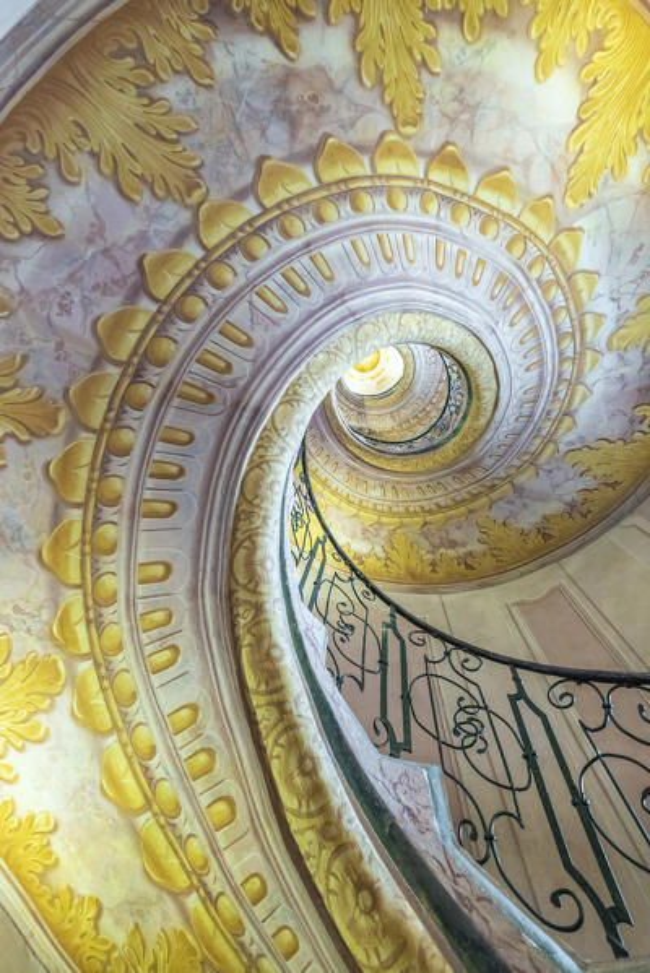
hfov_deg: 77.4
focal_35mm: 15
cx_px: 325
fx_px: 406
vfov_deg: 100.4
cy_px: 486
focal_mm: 15
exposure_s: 1/40
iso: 3200
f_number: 5.6
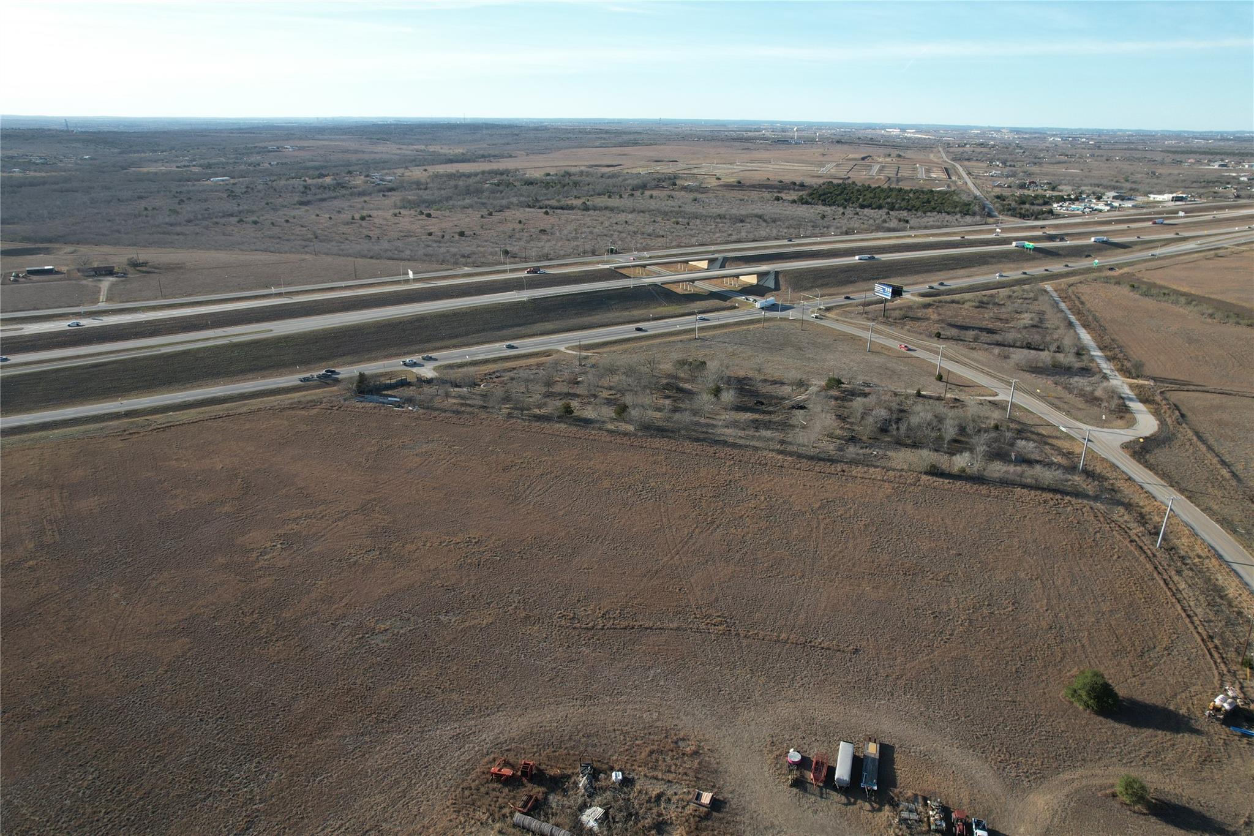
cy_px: 418
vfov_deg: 57.2
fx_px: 766
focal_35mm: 22
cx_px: 627
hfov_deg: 78.6
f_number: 2.8
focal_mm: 8.38
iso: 100
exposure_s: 1/1000
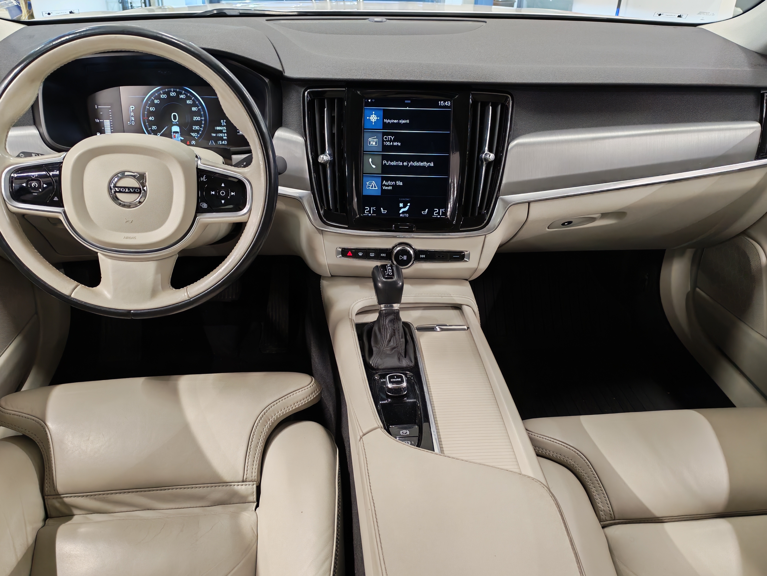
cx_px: 384
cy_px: 288
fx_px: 687
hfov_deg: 58.4
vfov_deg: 45.4
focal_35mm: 31
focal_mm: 6.12
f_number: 1.9
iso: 1025
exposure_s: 1/50
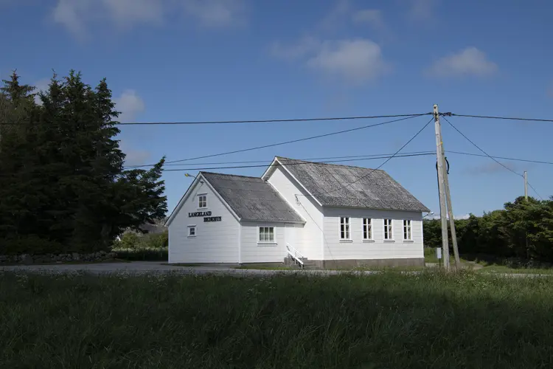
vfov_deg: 29.9
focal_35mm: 45
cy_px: 184
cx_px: 276
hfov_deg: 43.6
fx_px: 691
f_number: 16
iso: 125
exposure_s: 1/200
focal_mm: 45
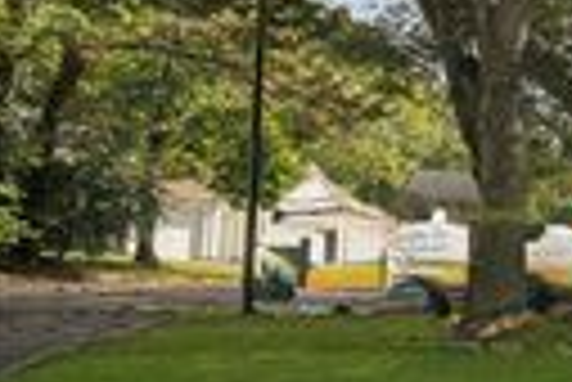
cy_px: 285
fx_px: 875
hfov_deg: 20.0
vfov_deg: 24.4
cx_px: 1117
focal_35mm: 55
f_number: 8
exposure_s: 1/60
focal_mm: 14
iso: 100
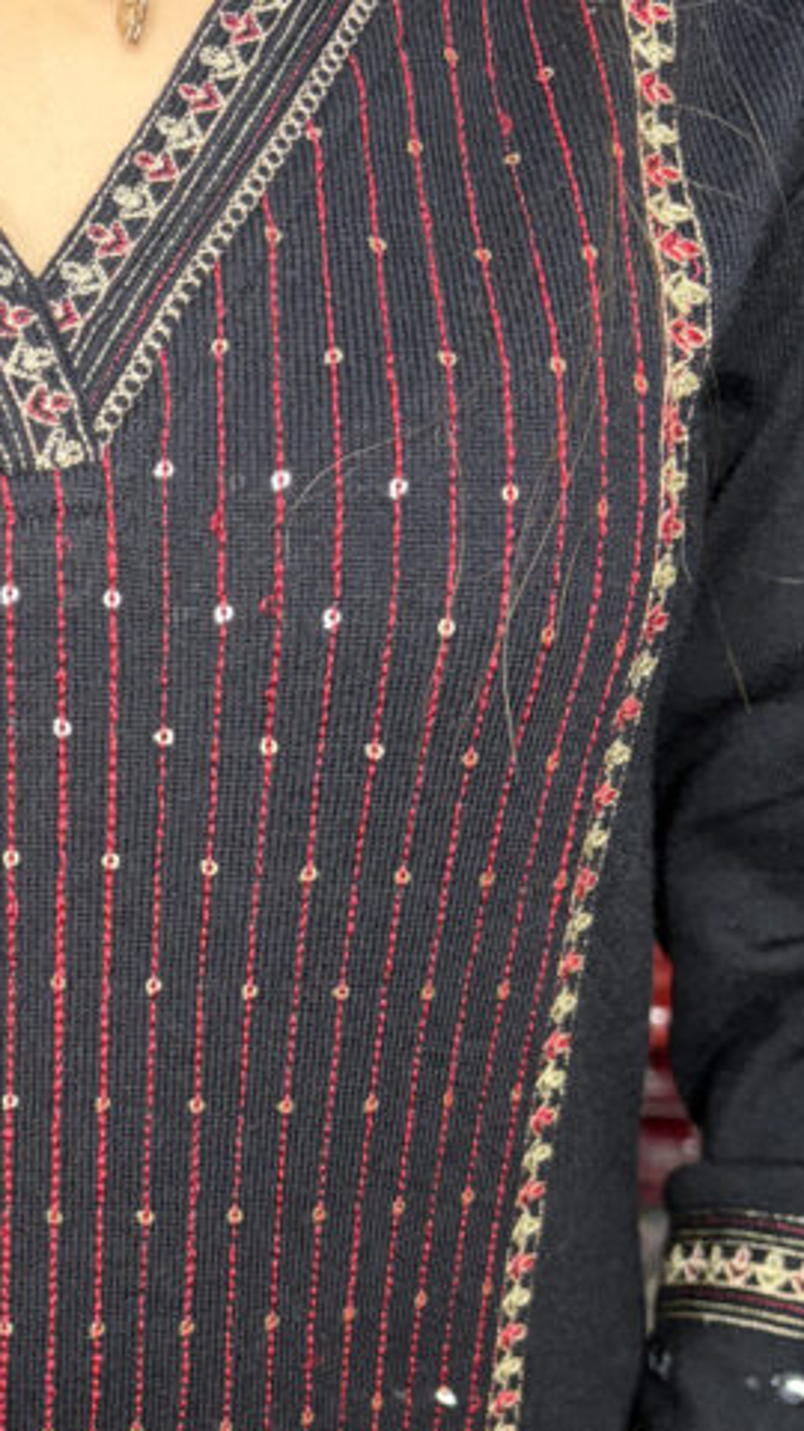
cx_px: 48
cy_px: 983
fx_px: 2088
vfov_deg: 37.4
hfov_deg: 21.2
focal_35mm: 55
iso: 320
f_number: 1.6
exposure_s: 1/50
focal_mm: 5.96
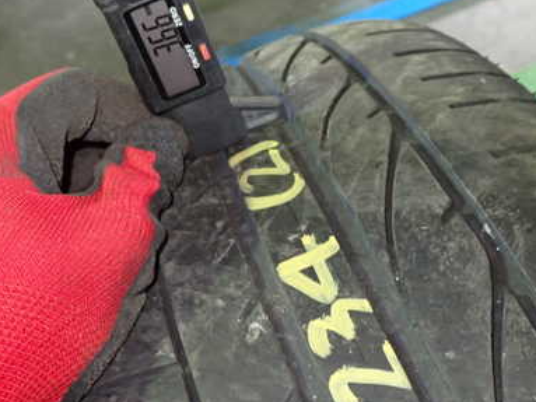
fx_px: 728
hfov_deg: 40.4
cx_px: 267
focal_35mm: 47
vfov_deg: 30.8
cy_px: 231
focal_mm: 5.4
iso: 640
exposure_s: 1/30
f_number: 2.3
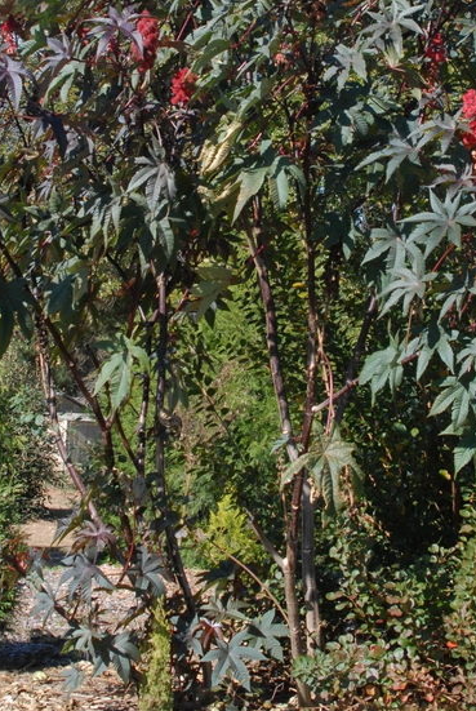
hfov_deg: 17.5
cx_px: 265
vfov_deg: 25.7
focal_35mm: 78
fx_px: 1542
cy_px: 196
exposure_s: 1/250
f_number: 8
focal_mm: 28
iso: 400
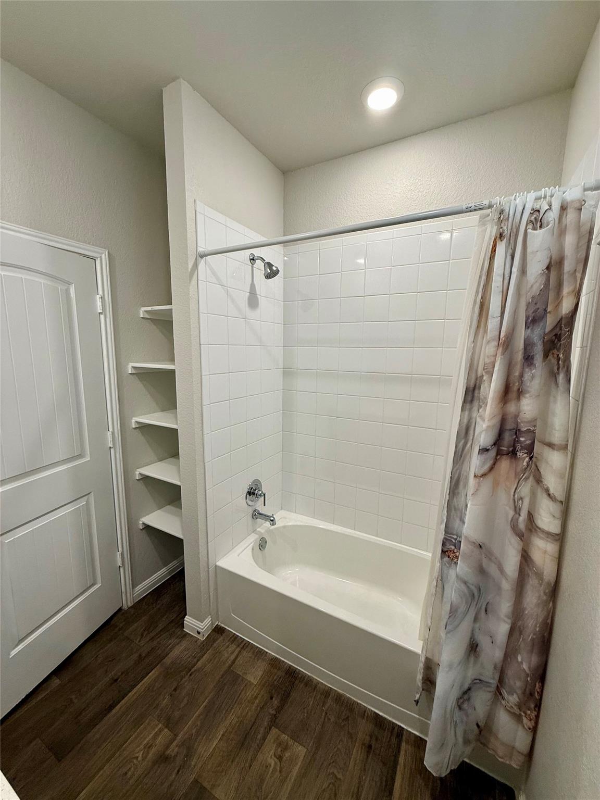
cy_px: 400
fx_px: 324
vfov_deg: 102.1
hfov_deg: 85.7
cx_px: 300
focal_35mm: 14
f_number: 2.2
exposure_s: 1/120
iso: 160
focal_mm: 2.22
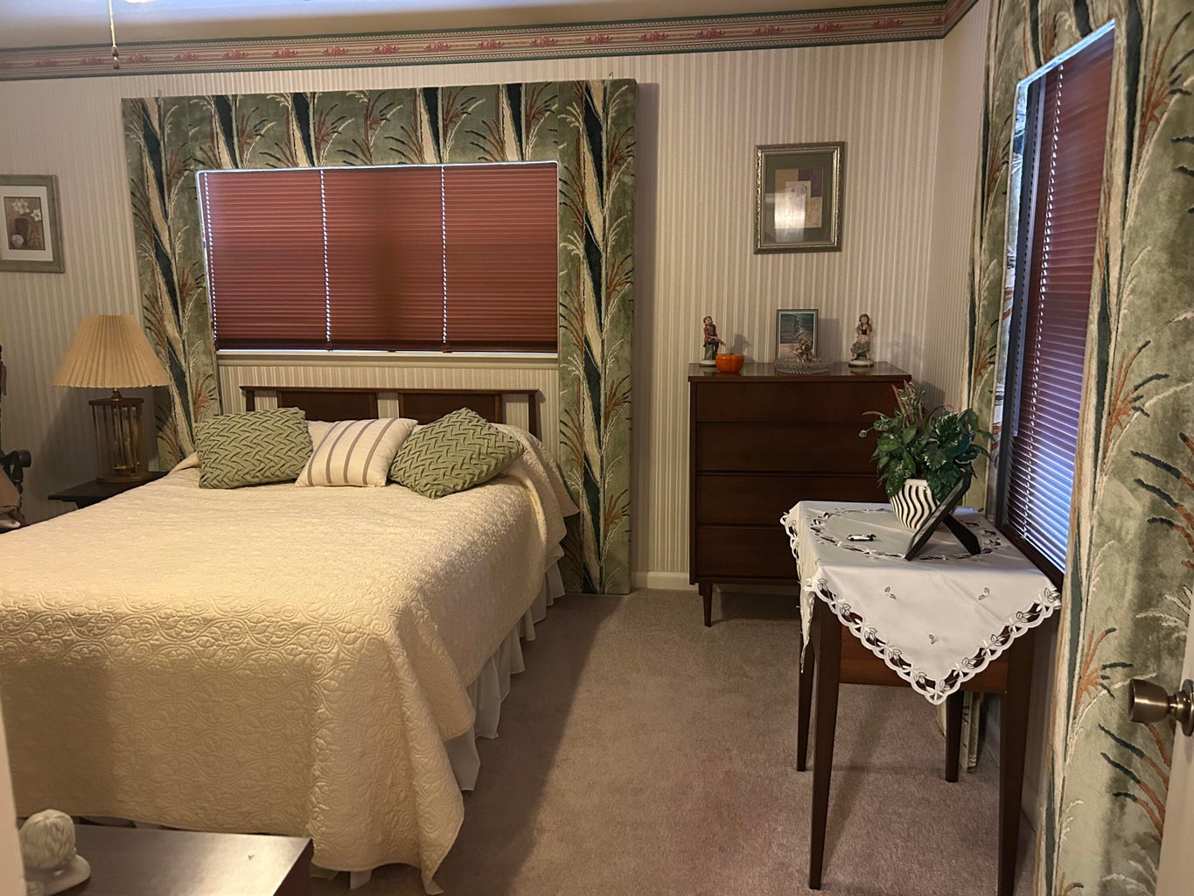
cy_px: 448
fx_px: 897
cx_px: 597
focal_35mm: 26
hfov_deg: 67.3
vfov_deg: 53.1
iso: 500
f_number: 1.5
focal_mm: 5.7
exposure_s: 1/40
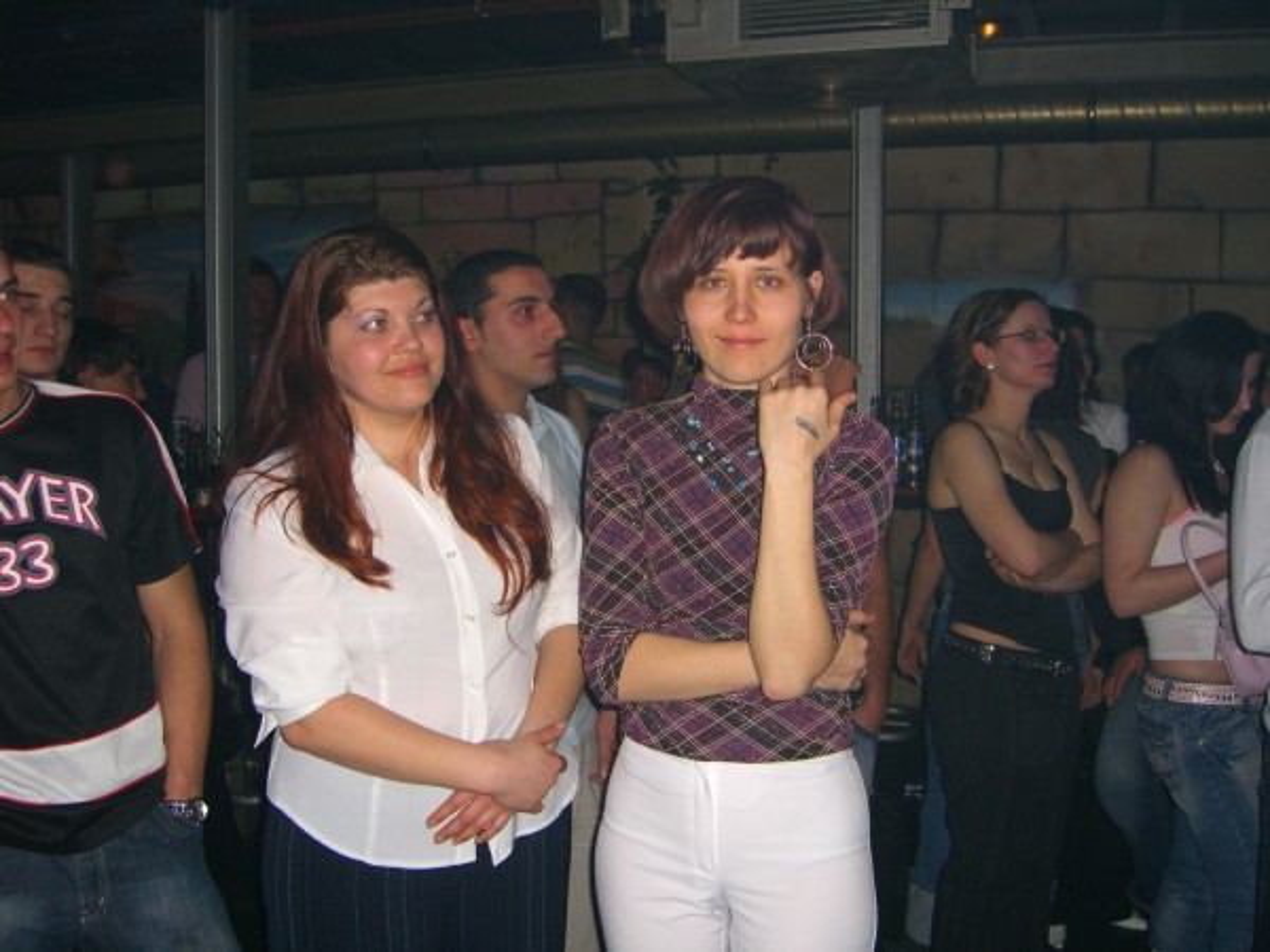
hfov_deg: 49.0
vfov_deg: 37.7
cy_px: 476
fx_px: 1394
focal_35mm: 38
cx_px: 635
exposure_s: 1/60
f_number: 2.8
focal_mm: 7.9
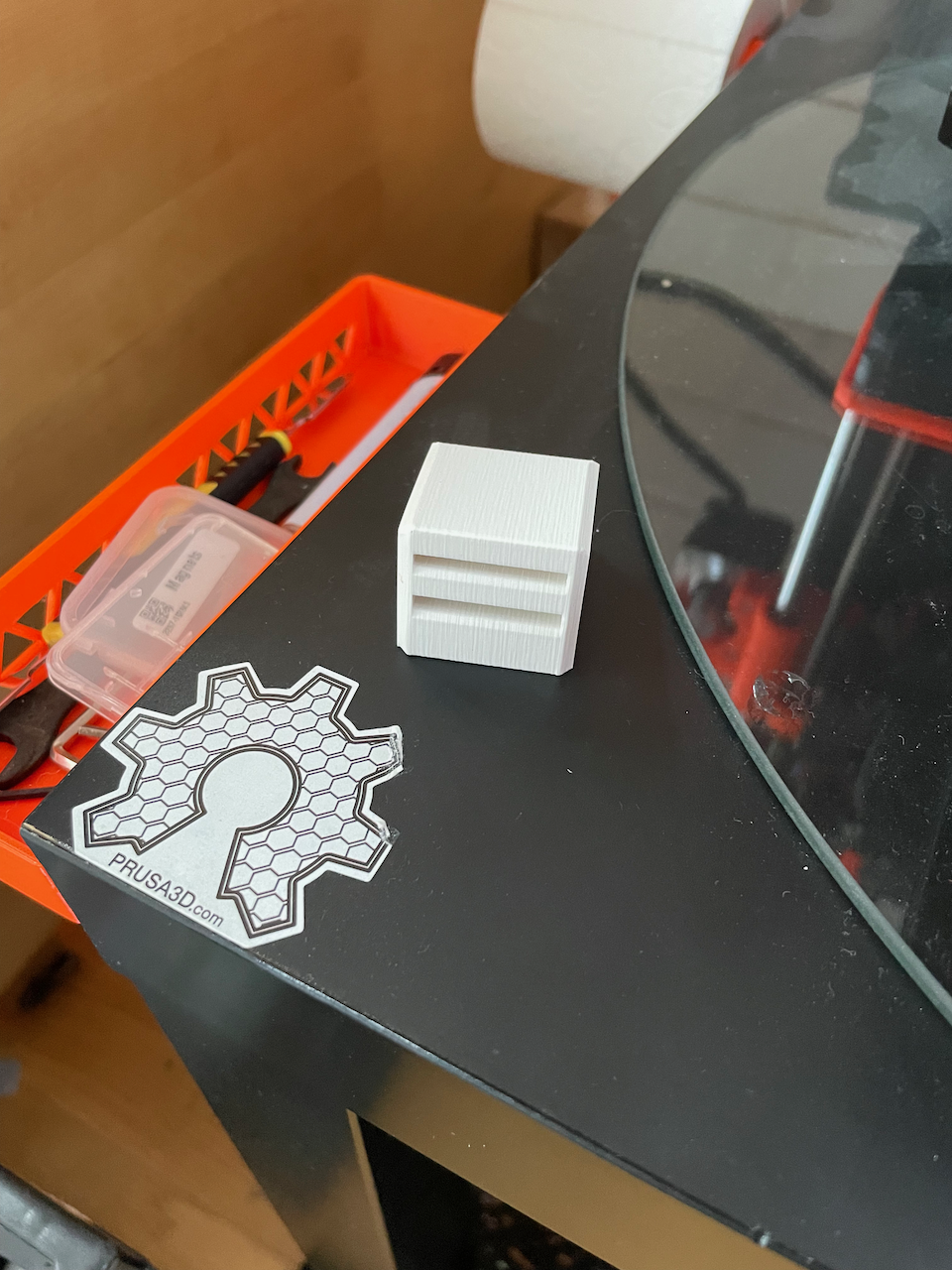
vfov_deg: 67.3
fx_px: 953
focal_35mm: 26
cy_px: 635
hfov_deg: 53.1
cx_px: 476
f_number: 1.6
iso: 640
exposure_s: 1/40
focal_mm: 4.2
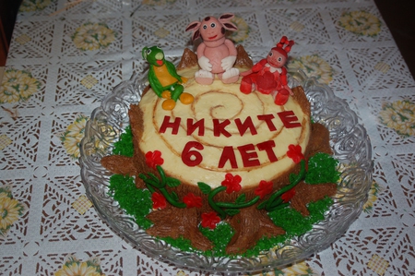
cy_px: 138
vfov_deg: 26.4
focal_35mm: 51
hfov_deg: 38.9
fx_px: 587
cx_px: 208
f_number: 3.8
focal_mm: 34
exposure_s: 1/60
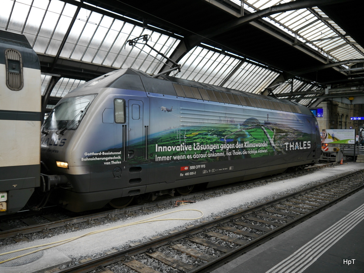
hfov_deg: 63.4
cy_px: 136
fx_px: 294
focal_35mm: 28
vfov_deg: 49.7
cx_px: 182
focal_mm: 14
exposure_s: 1/60
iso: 160
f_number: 3.5
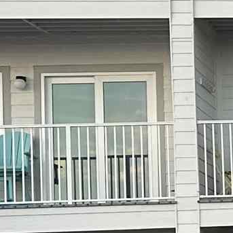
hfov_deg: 7.3
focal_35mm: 190
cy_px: 226
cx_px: 870
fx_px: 1447
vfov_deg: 9.2
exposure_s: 1/456
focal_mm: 6.86
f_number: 1.78
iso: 80
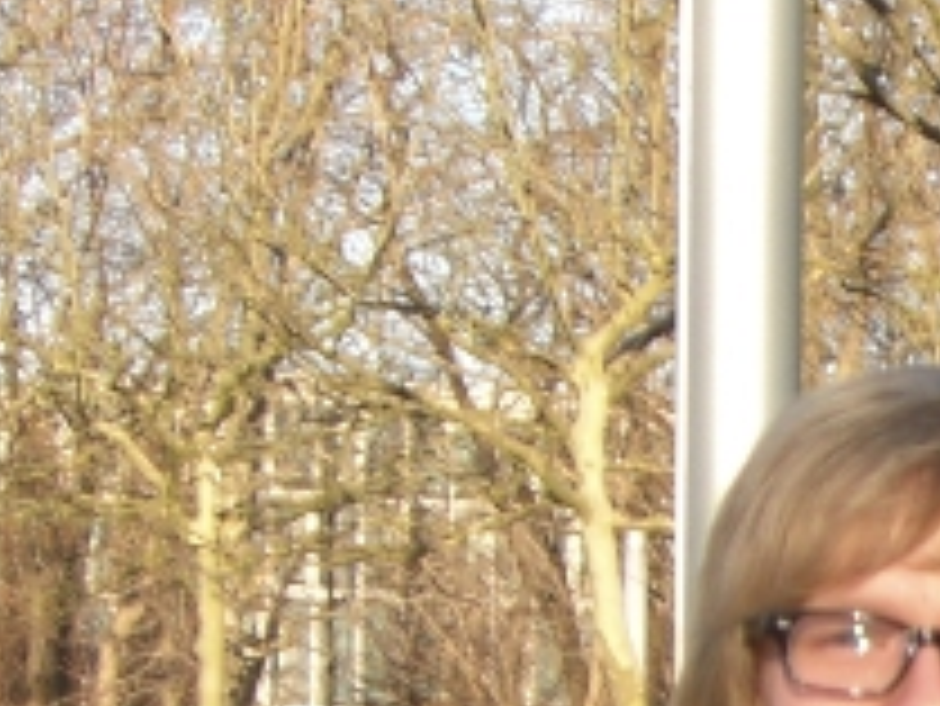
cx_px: 1889
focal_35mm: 202
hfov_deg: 9.2
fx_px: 5488
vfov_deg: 7.3
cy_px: 920
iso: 64
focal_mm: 7.6
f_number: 3
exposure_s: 1/320
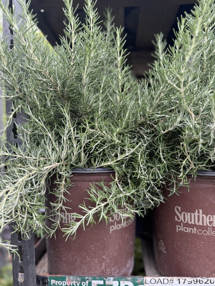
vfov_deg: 71.6
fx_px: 199
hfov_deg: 56.8
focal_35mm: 24
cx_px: 108
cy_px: 143
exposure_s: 1/146
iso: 64
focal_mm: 6.76
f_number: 1.78
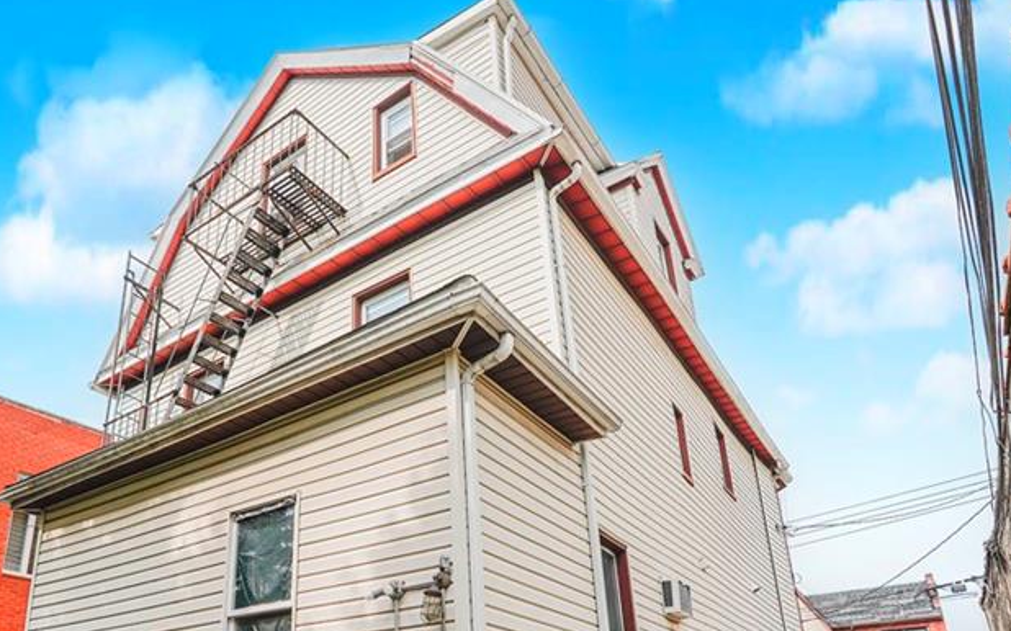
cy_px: 510
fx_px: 744
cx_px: 380
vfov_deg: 43.7
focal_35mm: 27
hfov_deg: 67.4
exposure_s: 1/250
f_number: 8
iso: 100
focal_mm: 16
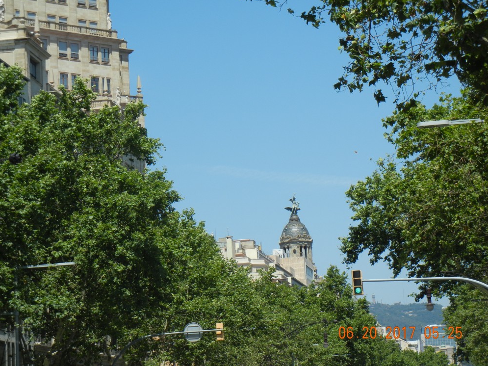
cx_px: 242
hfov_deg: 18.7
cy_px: 183
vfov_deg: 14.1
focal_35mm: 105
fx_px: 1480
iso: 160
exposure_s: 1/250
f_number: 9
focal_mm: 18.3
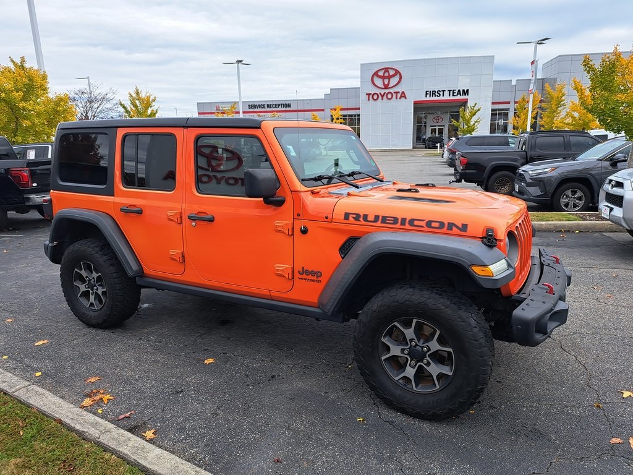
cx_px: 316
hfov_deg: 71.6
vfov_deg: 56.8
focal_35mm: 24
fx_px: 439
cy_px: 238
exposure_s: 1/308
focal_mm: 5.23
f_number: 1.8
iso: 50
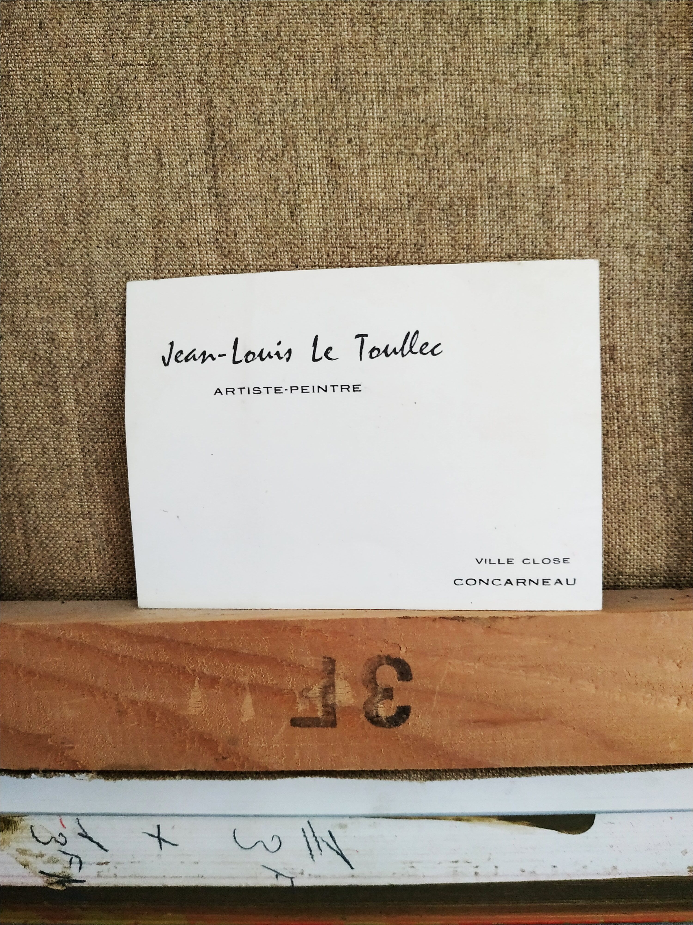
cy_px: 462
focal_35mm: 24
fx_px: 641
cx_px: 346
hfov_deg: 56.8
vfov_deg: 71.6
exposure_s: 1/25
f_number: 1.9
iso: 320
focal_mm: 3.94
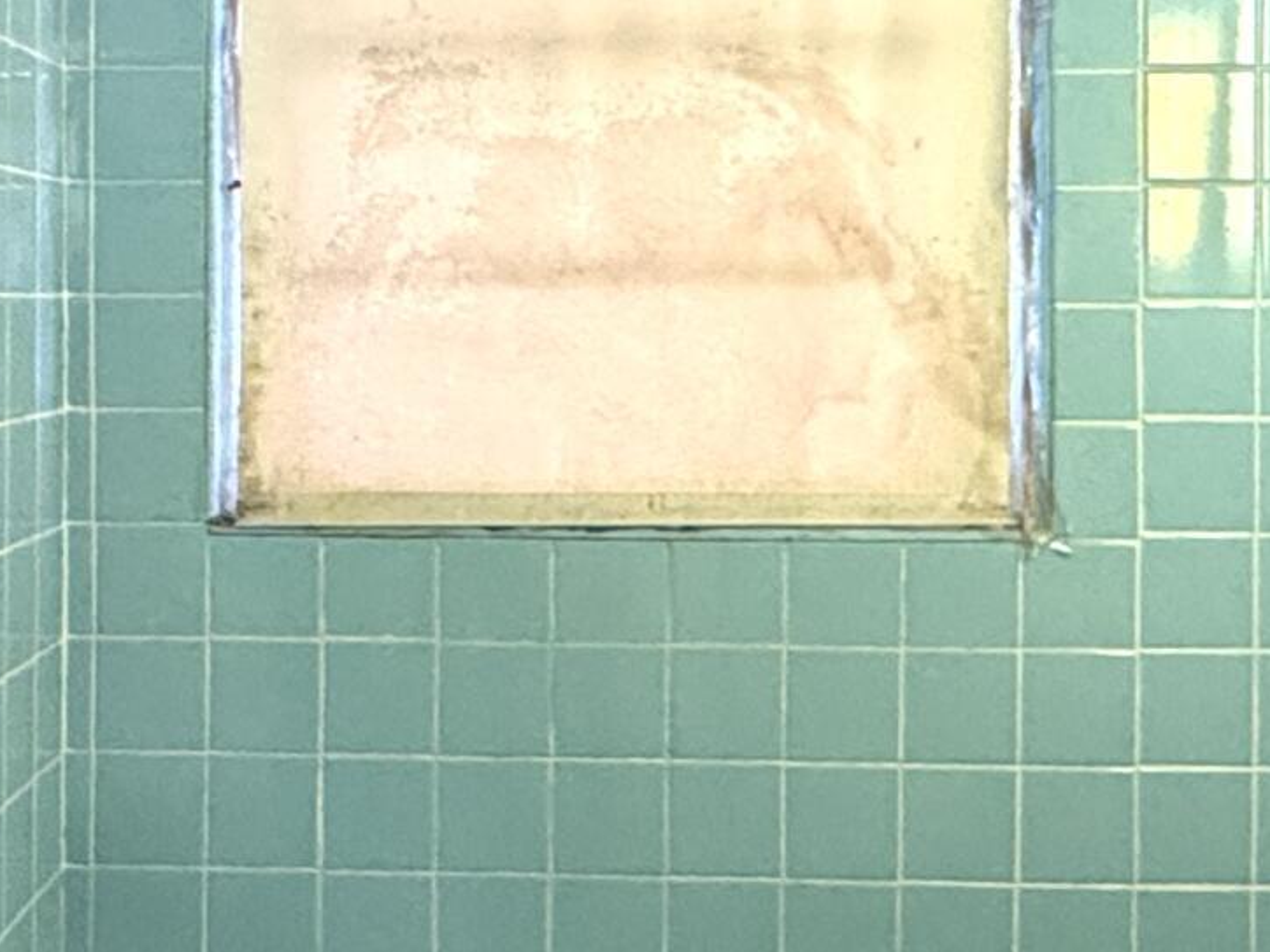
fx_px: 2128
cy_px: 288
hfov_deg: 33.1
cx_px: 470
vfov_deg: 25.0
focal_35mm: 58
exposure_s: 1/60
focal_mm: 2.22
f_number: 2.2
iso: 800
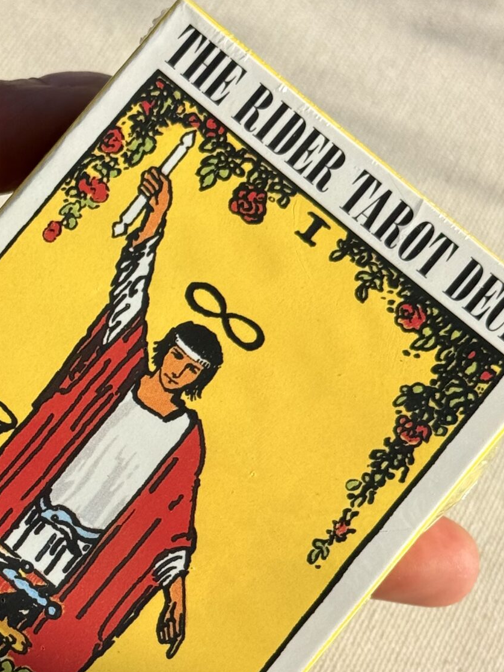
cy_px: 486
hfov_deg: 13.3
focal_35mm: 110
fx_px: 2135
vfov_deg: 17.8
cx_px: 35
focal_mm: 6.76
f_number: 1.78
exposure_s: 1/2088
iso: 64
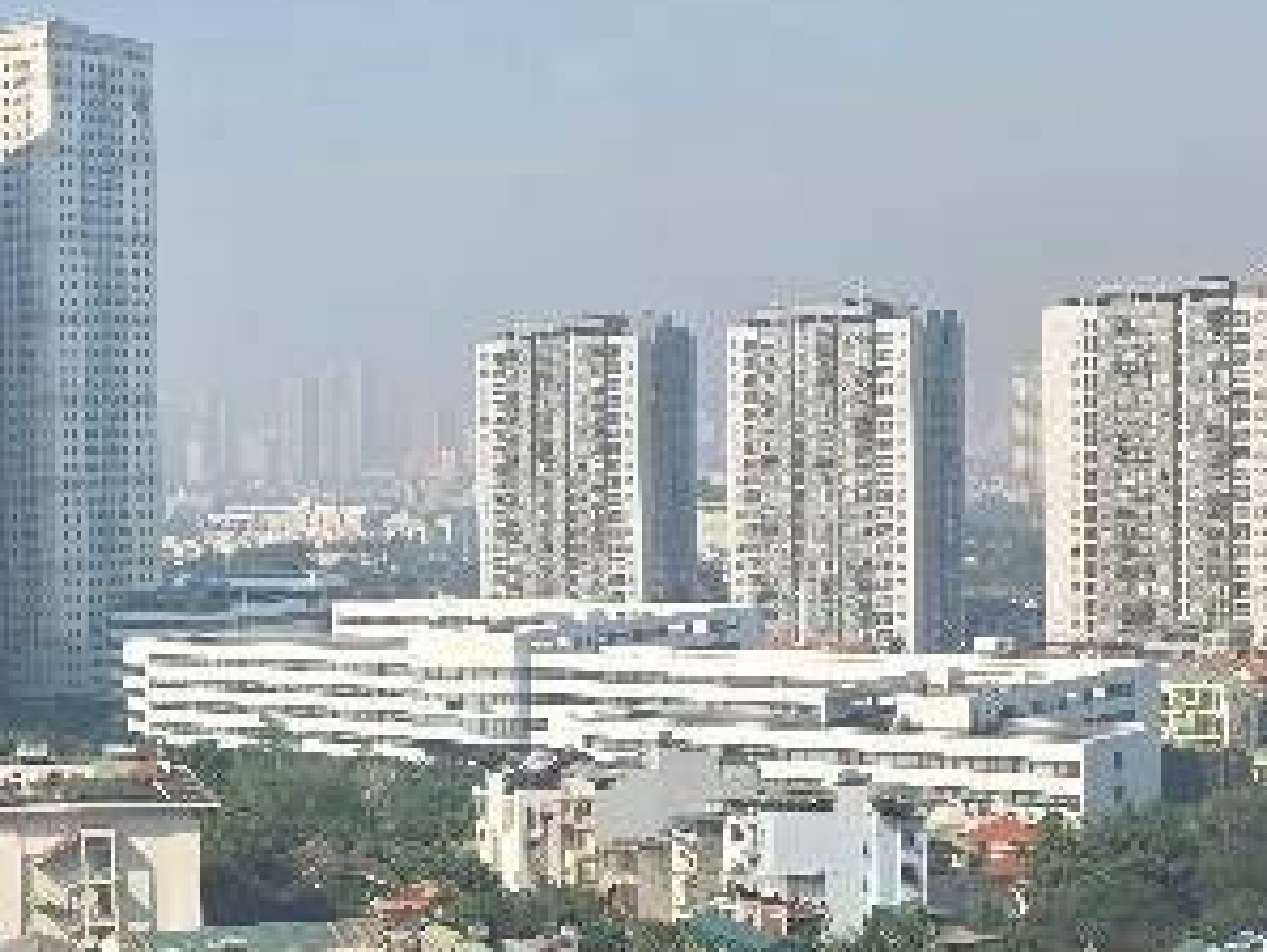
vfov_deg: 18.7
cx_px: -183
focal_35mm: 79
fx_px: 2894
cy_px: 582
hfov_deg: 23.0
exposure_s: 1/5000
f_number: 1.7
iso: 80
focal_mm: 6.3
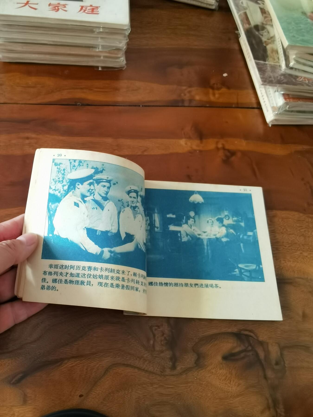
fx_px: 326
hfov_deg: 51.4
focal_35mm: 27
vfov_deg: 65.3
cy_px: 208
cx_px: 156
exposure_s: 1/30
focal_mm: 2.26
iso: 320
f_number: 2.2
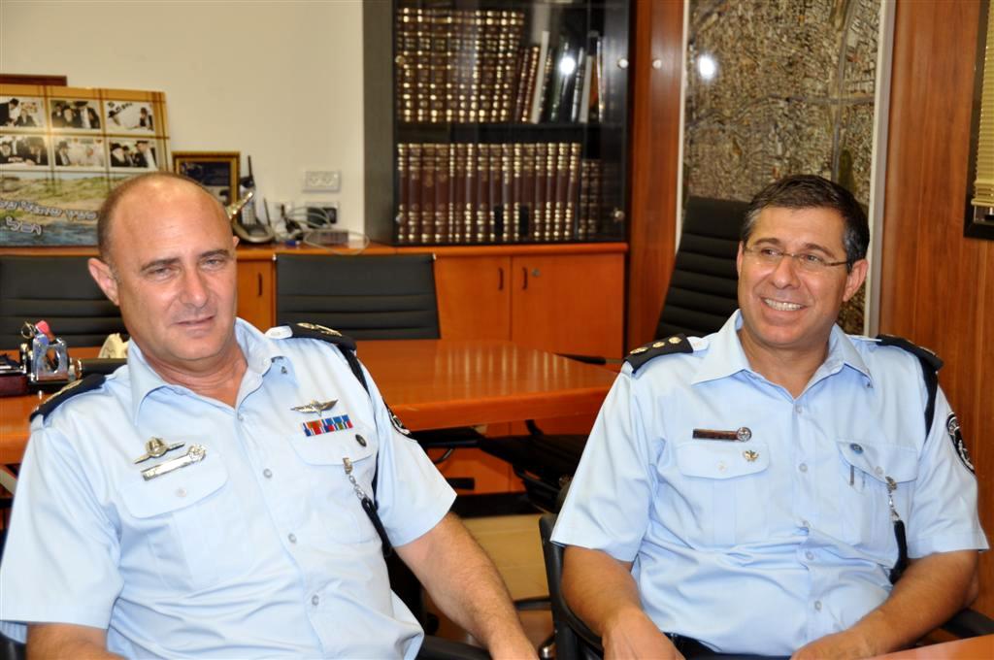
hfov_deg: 28.1
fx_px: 1985
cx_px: 497
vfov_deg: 18.9
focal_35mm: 72
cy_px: 330
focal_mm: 48
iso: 400
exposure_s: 1/60
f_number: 4.5
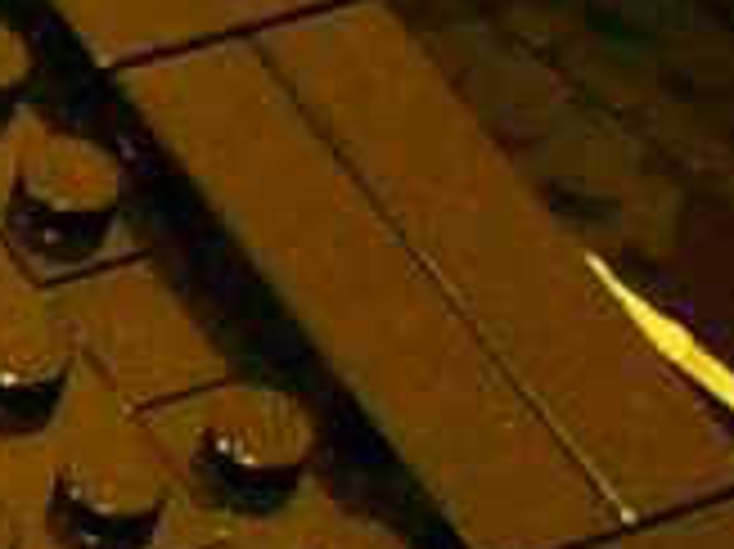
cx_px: -99
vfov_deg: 5.1
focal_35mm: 275
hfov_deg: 7.2
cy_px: 1688
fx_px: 5827
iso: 200
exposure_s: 1/8
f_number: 2.8
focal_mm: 5.8
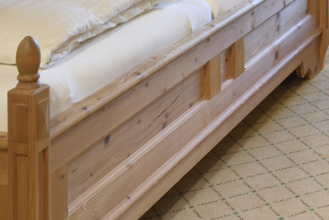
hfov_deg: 19.1
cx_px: 333
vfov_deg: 12.0
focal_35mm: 104
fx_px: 951
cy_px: -198
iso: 125
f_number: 13
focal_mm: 20
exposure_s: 2.5
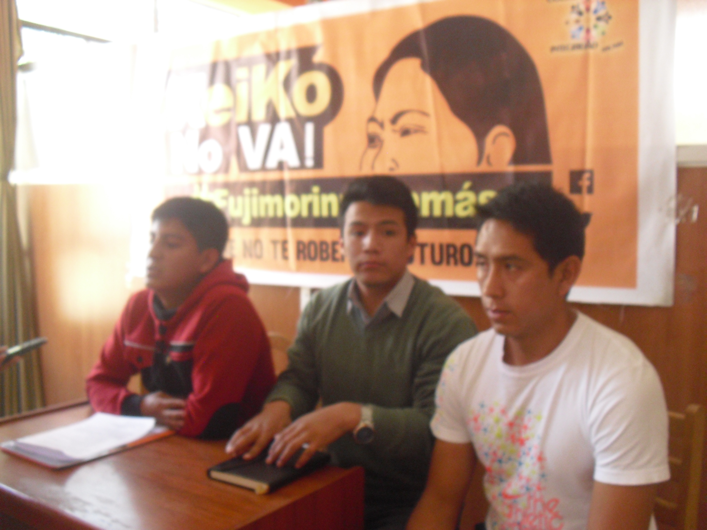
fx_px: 735
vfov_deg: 39.7
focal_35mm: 36
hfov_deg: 51.4
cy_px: 265
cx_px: 354
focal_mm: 6.3
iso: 400
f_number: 3.1
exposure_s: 1/80
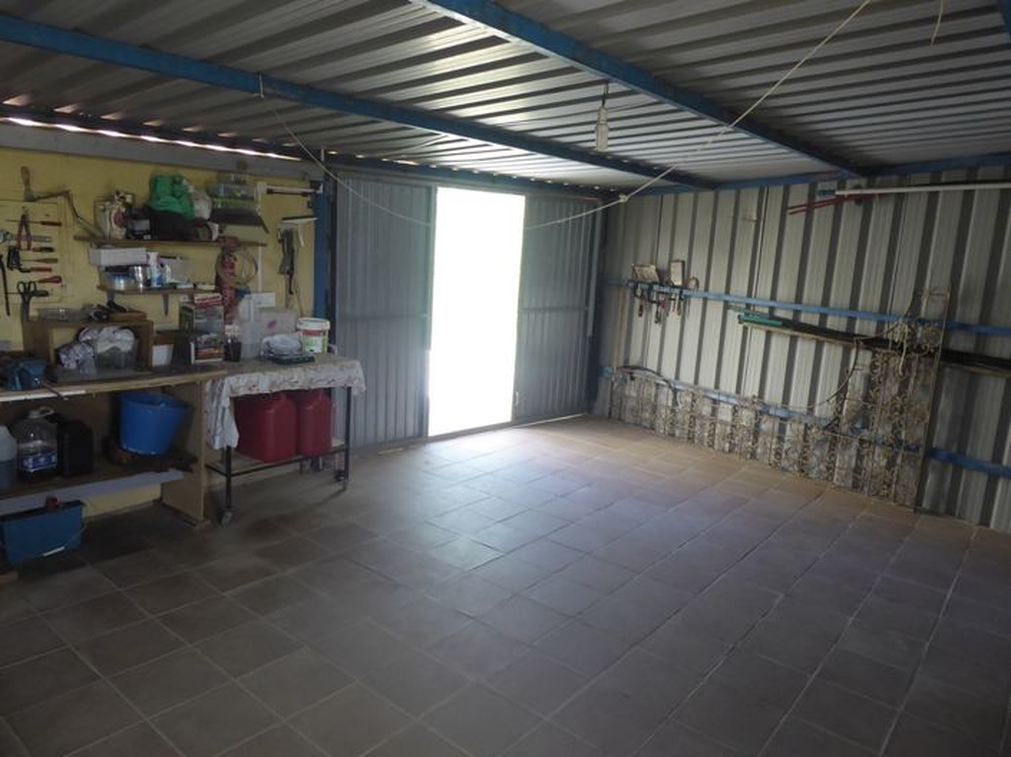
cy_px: 378
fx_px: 730
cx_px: 506
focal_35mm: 25
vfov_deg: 54.8
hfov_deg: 69.4
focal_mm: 4.3
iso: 320
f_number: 3.3
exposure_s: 1/60
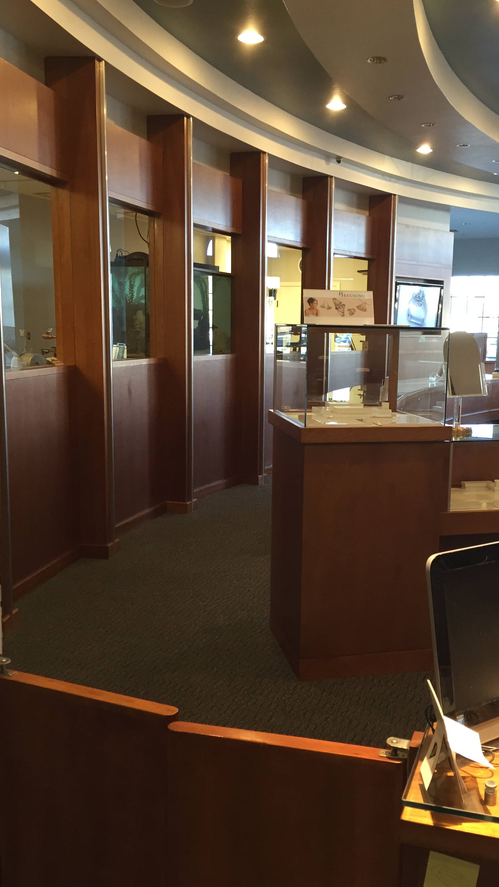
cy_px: 450
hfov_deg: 35.5
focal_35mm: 33
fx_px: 776
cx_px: 305
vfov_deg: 59.5
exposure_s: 1/30
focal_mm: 4.15
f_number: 2.2
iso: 100
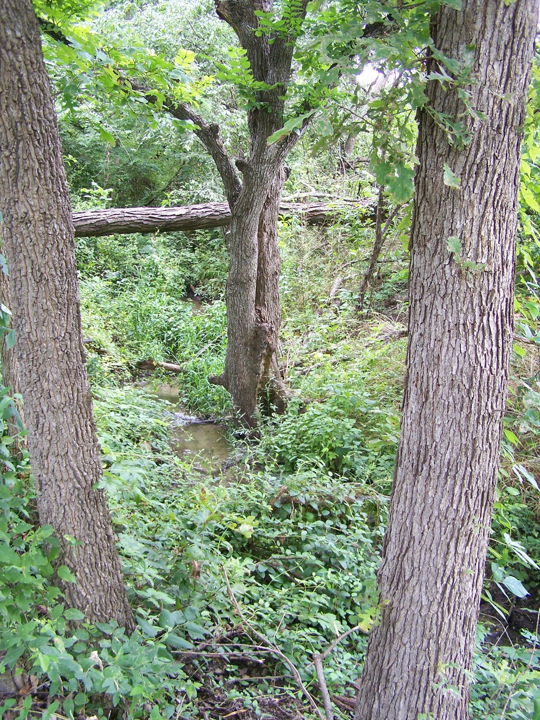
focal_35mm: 39
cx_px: 274
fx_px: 811
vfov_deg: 47.9
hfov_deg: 36.8
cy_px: 356
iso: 125
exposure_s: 1/30
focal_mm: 6.3
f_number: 2.8
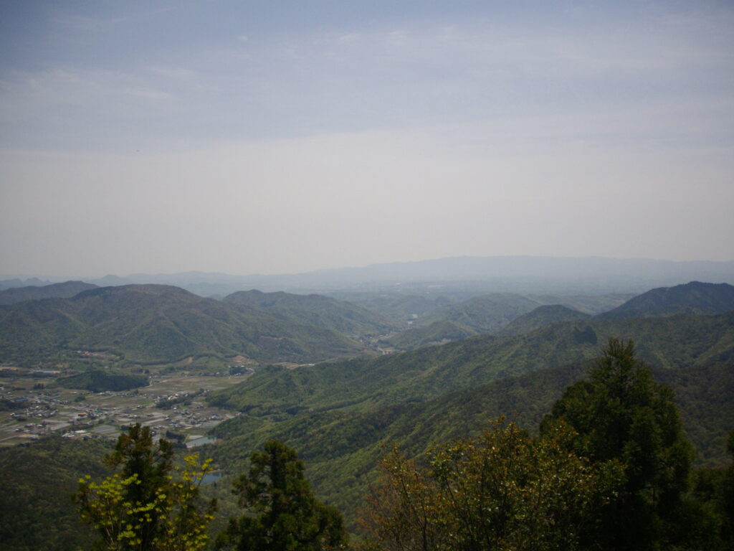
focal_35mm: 37
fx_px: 785
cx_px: 367
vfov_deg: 38.7
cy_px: 276
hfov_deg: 50.1
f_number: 5.6
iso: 100
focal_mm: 6.2
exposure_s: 1/800
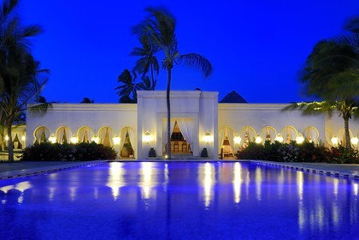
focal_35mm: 32
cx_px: 180
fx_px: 319
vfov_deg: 41.1
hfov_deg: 58.7
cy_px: 120
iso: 200
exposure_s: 6
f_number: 7.1
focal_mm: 32
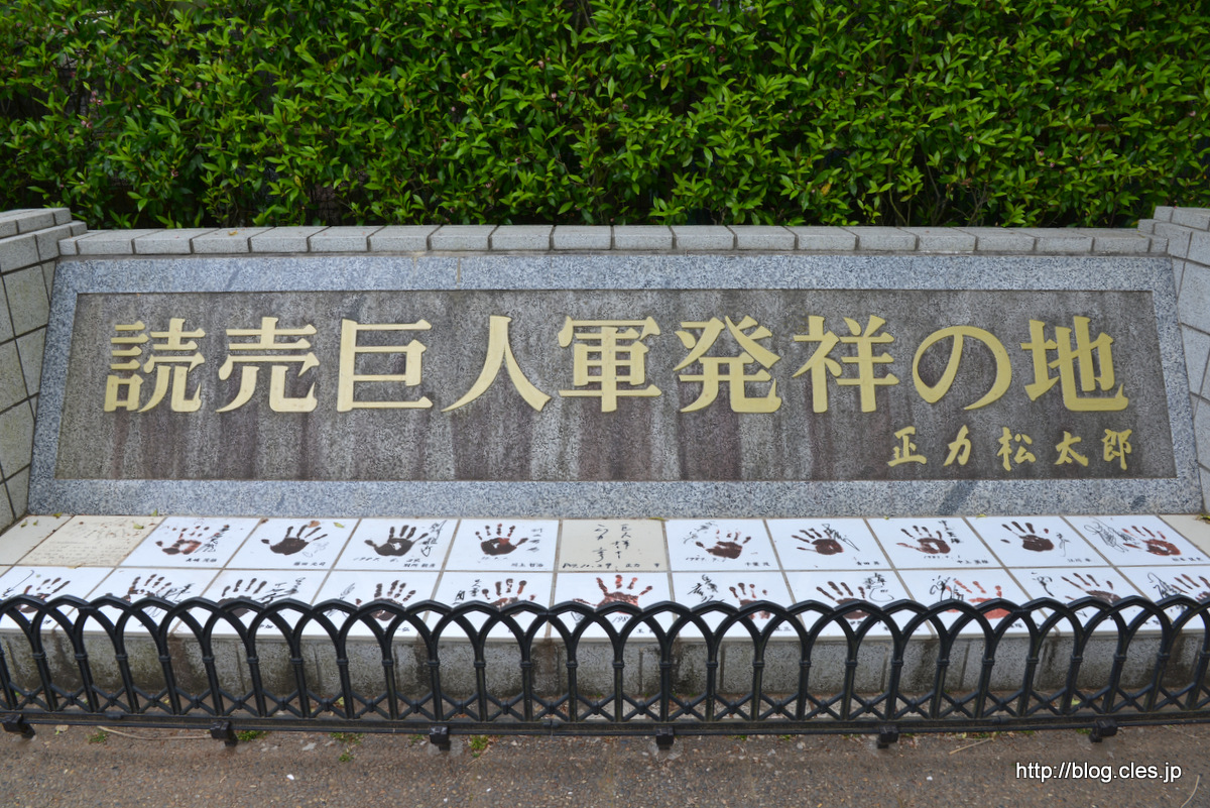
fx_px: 807
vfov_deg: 53.2
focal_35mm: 24
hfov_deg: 73.7
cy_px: 404
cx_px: 605
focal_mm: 24
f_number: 13
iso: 100
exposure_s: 1/25
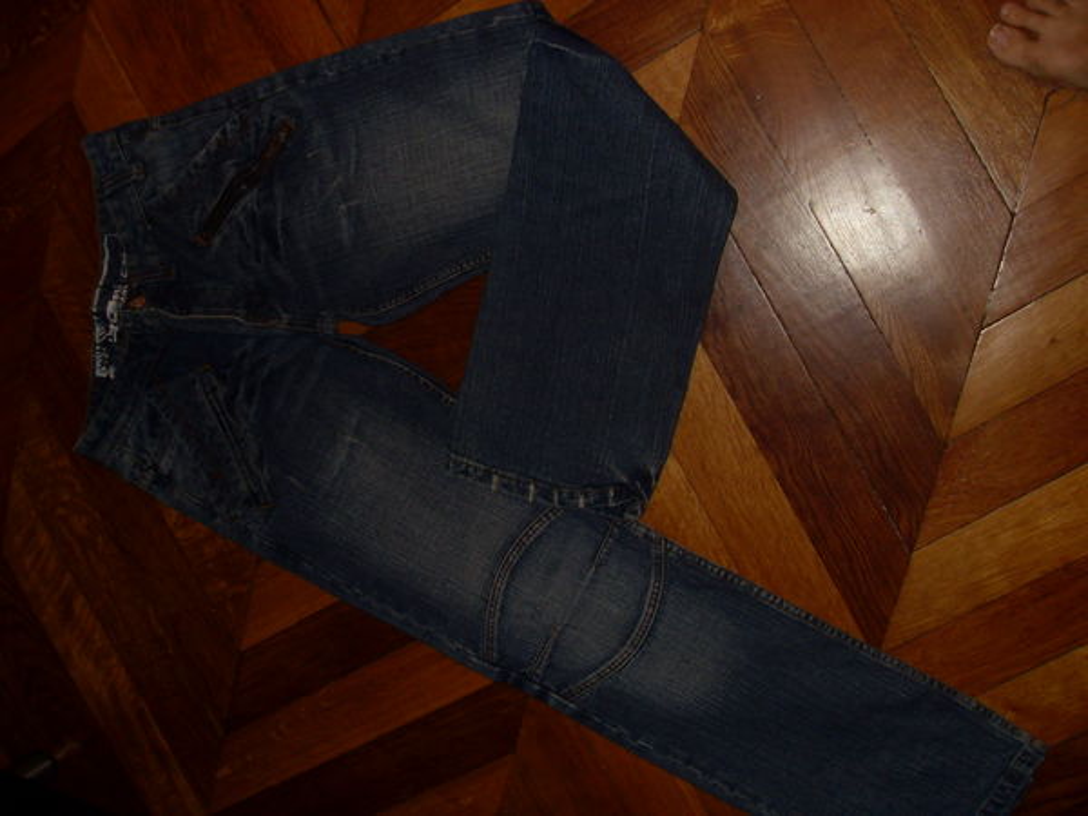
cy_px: 408
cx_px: 544
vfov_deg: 40.7
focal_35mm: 35
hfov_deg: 52.6
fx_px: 1100
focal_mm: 6.3
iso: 100
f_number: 2.8
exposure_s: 1/45
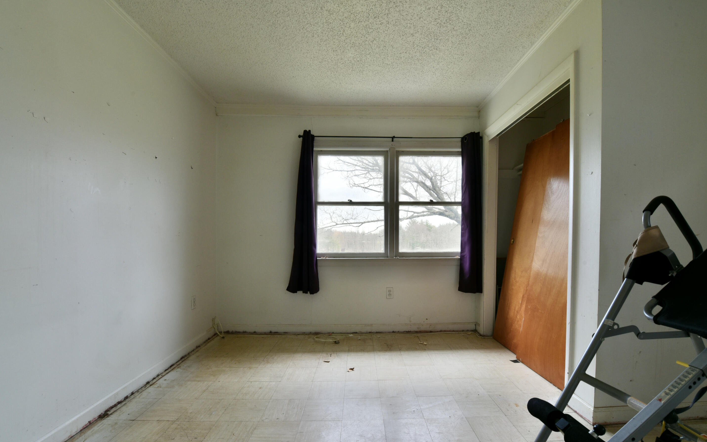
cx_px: 363
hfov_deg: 101.4
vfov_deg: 74.5
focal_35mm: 15
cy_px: 247
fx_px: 289
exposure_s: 1/40
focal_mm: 14
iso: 800
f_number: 11
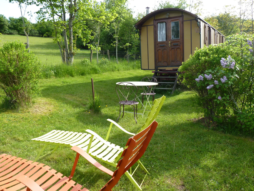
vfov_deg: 45.4
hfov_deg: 58.4
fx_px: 227
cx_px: 127
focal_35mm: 31
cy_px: 96
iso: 80
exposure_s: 1/160
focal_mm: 5.4
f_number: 4
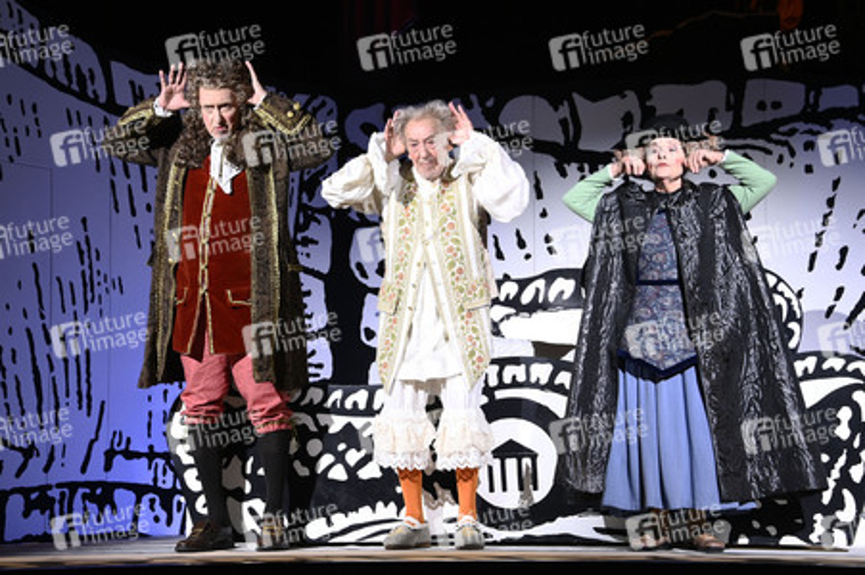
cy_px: 288
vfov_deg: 17.5
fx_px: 1873
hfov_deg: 26.0
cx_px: 432
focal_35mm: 78
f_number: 5.6
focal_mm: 78
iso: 1600
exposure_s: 1/200
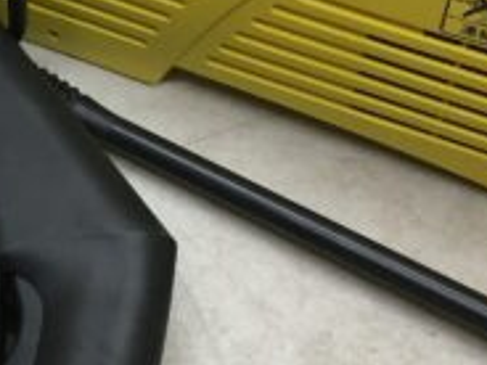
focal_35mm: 101
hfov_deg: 19.0
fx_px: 1421
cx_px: 19
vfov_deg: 14.6
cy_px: 93
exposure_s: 1/30
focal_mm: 4.15
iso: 32
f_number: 2.2
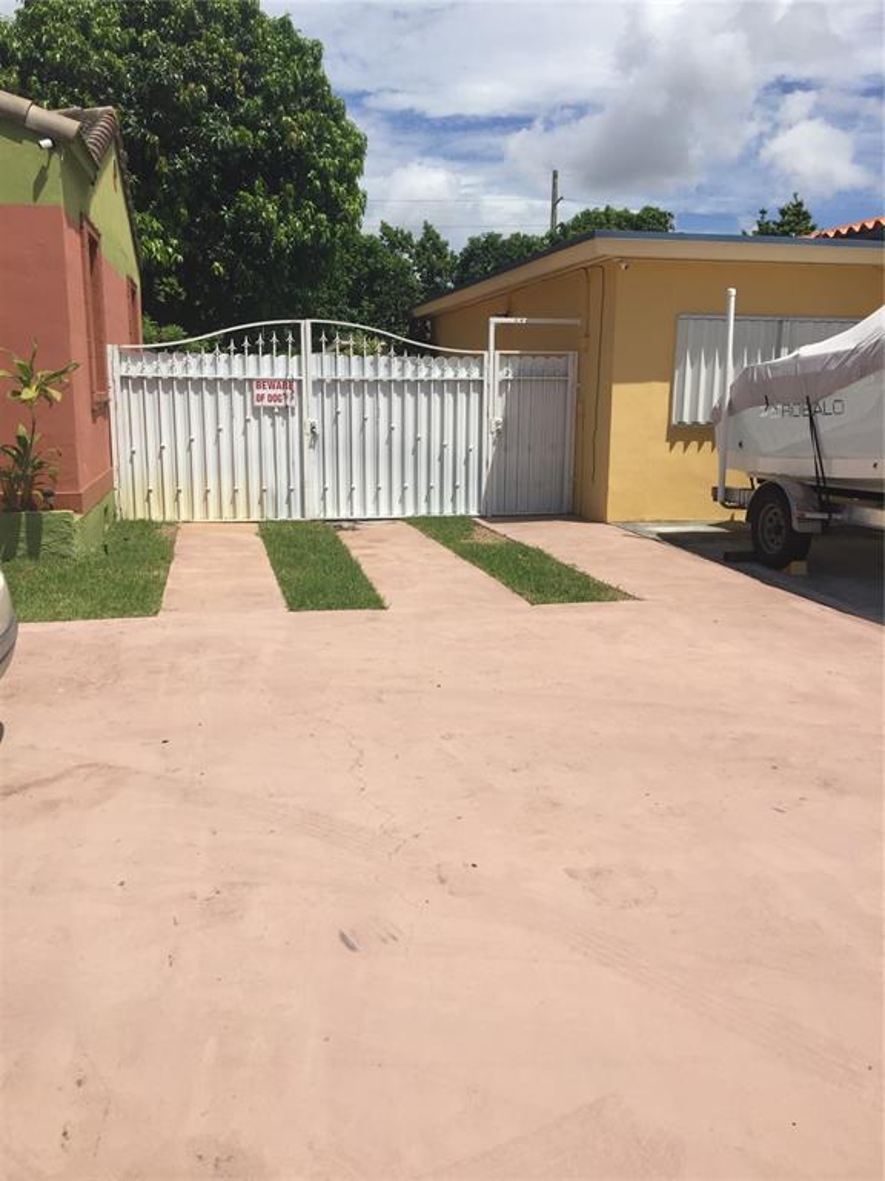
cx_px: 442
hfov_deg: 48.2
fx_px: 989
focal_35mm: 29
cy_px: 590
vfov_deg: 61.7
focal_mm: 4.15
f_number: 2.2
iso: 32
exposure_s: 1/3968
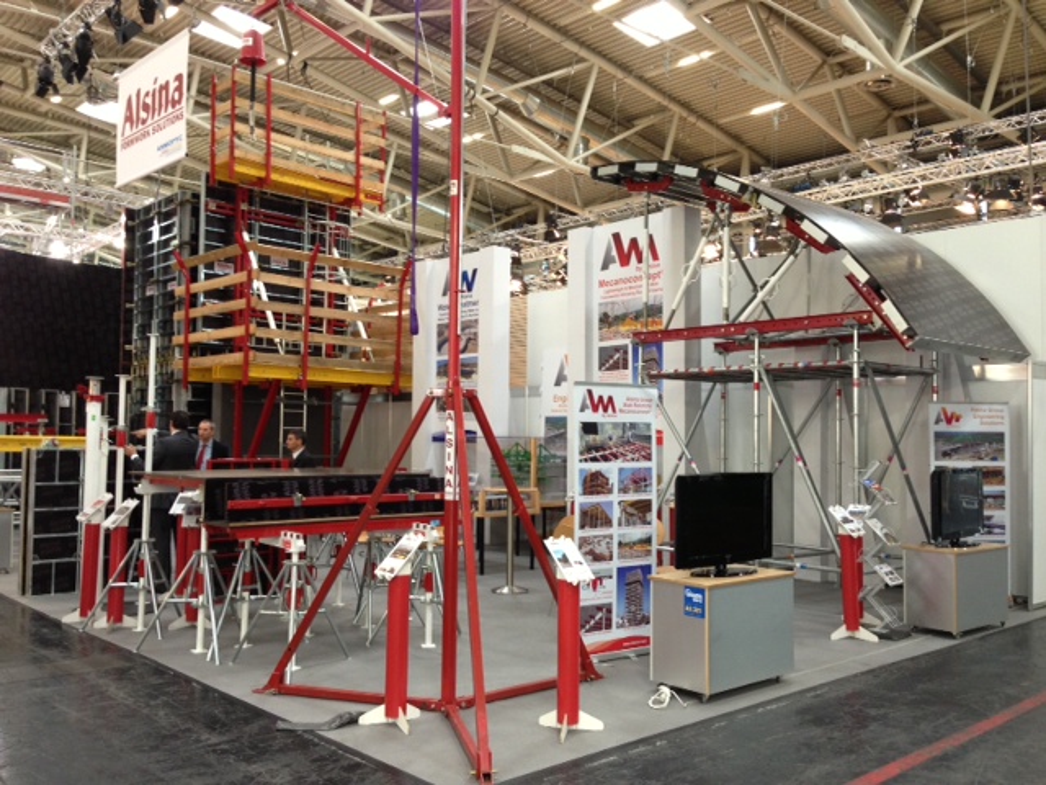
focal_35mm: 33
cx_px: 523
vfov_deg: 42.9
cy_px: 392
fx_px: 997
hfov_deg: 55.4
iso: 100
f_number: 2.4
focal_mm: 4.13
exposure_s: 1/20
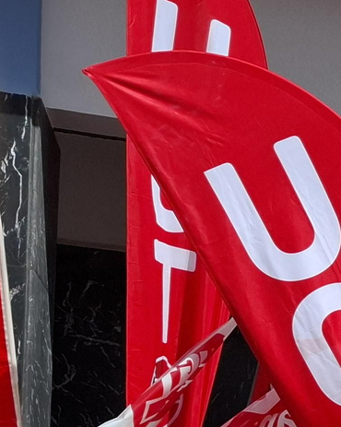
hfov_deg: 13.6
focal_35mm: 97
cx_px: 676
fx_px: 1224
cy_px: 606
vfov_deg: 18.0
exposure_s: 1/3650
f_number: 1.8
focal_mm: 5.54
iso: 50
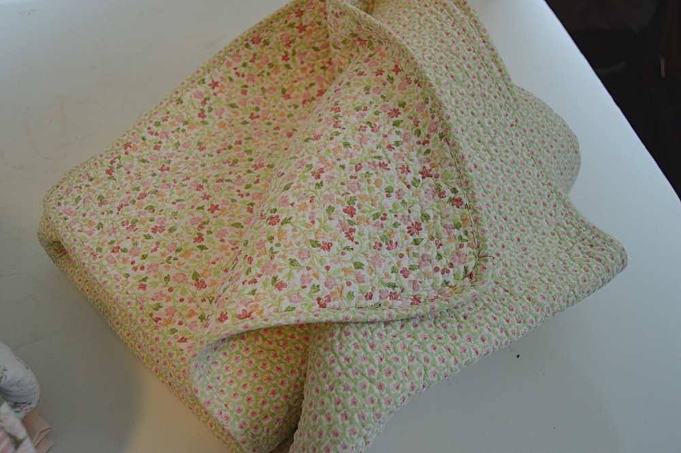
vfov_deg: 43.5
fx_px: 567
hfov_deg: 62.0
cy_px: 226
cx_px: 340
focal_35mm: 30
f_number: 3.5
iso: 500
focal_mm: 20
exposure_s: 1/60
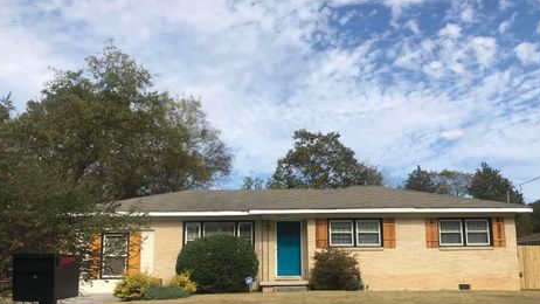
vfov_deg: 35.4
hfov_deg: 59.5
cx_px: 283
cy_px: 198
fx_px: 473
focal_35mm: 33
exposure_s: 1/2591
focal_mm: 3.99
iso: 20
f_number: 1.8
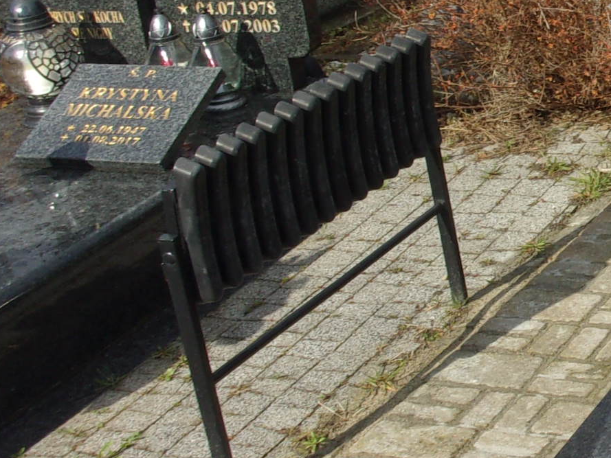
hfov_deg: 17.5
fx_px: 1854
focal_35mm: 105
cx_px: 816
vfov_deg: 14.1
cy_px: 171
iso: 80
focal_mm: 6.4
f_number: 11.8
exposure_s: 1/90
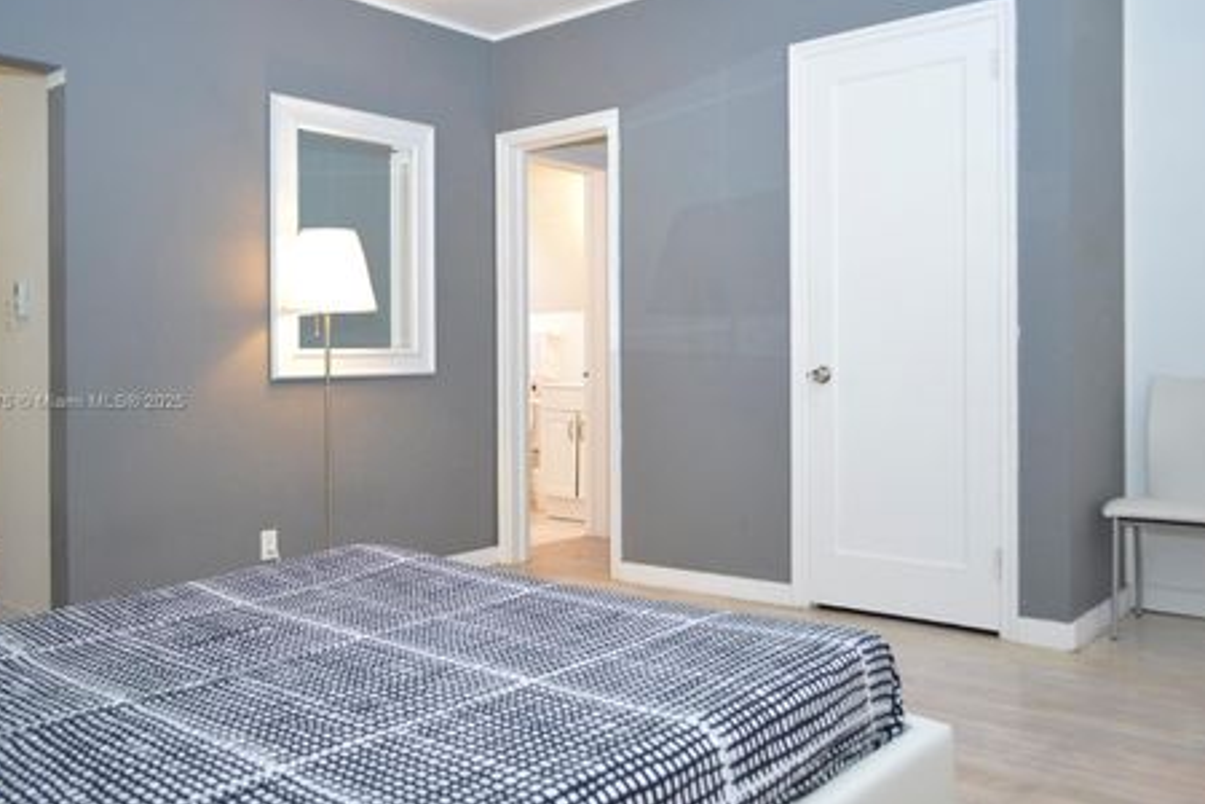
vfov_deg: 43.6
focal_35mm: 30
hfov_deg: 61.9
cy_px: 403
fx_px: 1004
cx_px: 586
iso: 800
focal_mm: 18
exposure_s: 1/40
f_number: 3.5
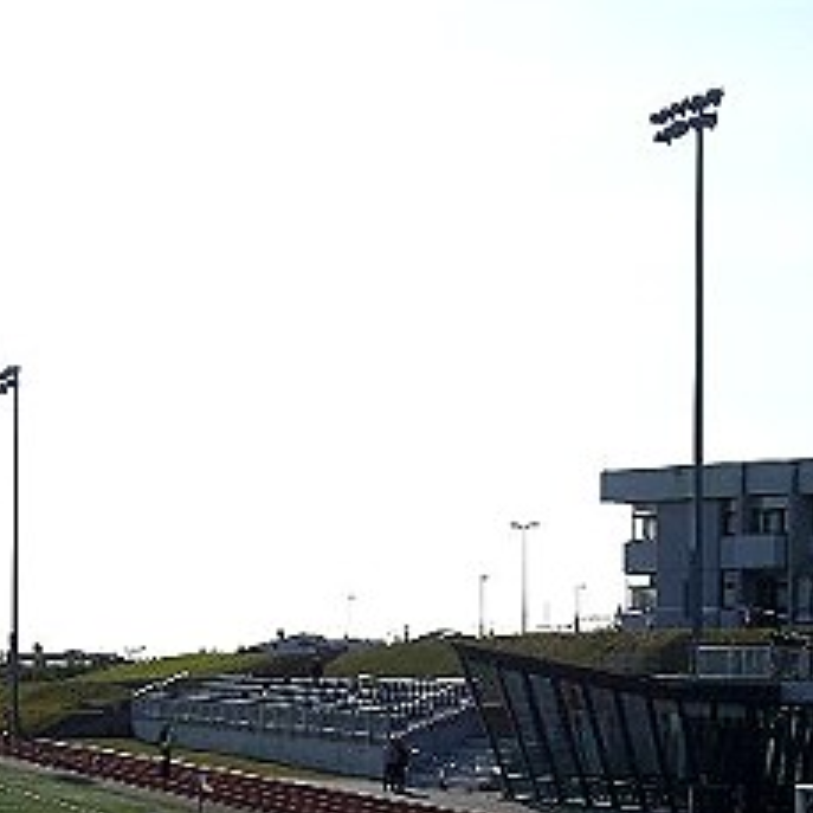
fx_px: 2338
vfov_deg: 19.5
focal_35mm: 88
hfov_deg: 19.6
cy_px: 678
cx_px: 593
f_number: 8
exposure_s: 1/500
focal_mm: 7.9
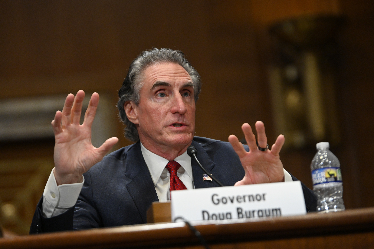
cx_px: 187
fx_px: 1662
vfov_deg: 8.6
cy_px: 124
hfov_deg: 12.8
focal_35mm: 160
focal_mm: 160
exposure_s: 1/640
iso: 3200
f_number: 3.5
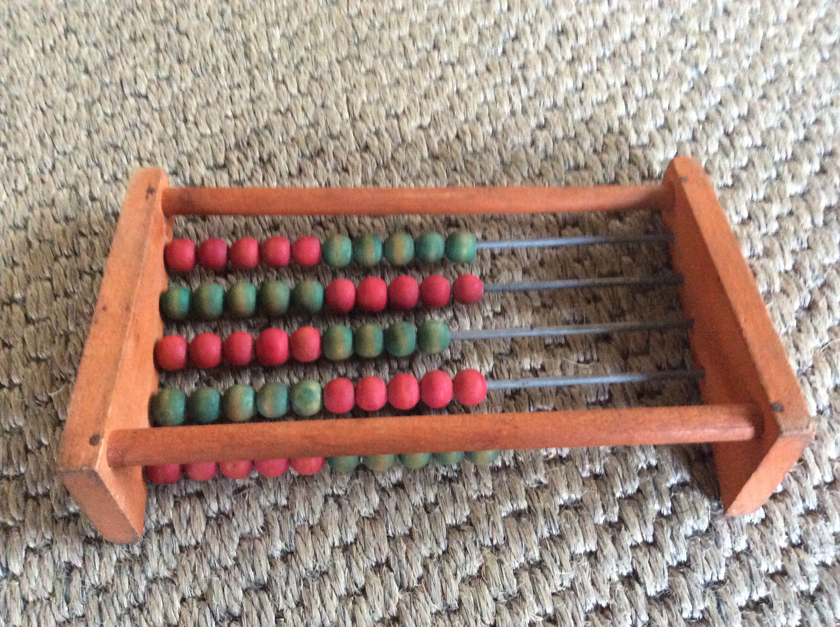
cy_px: 314
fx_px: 775
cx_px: 420
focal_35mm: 32
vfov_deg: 44.1
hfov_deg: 56.9
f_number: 2.4
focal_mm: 3.3
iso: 400
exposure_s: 1/17
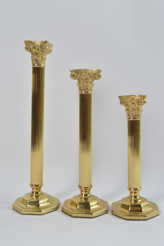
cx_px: 82
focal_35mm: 45
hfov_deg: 29.8
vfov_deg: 43.6
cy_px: 123
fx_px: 308
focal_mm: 30
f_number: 7.1
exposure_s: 1/80
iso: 100
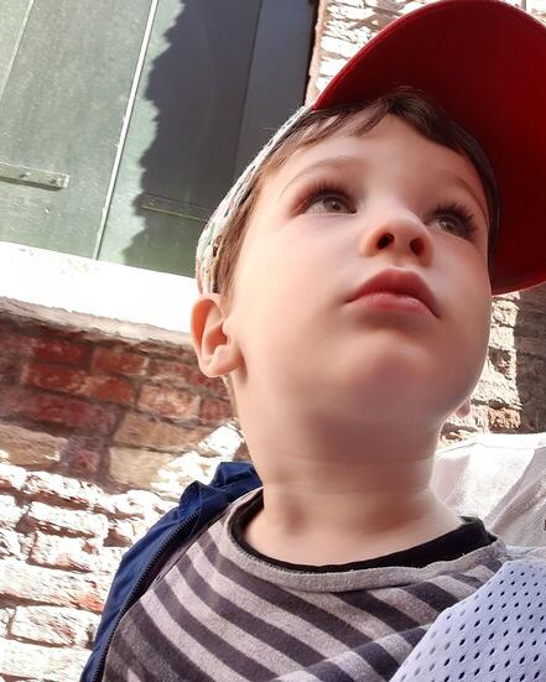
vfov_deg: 52.8
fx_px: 687
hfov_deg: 43.4
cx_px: 269
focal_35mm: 34
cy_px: 330
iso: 40
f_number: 2
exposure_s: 1/100
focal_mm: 2.66
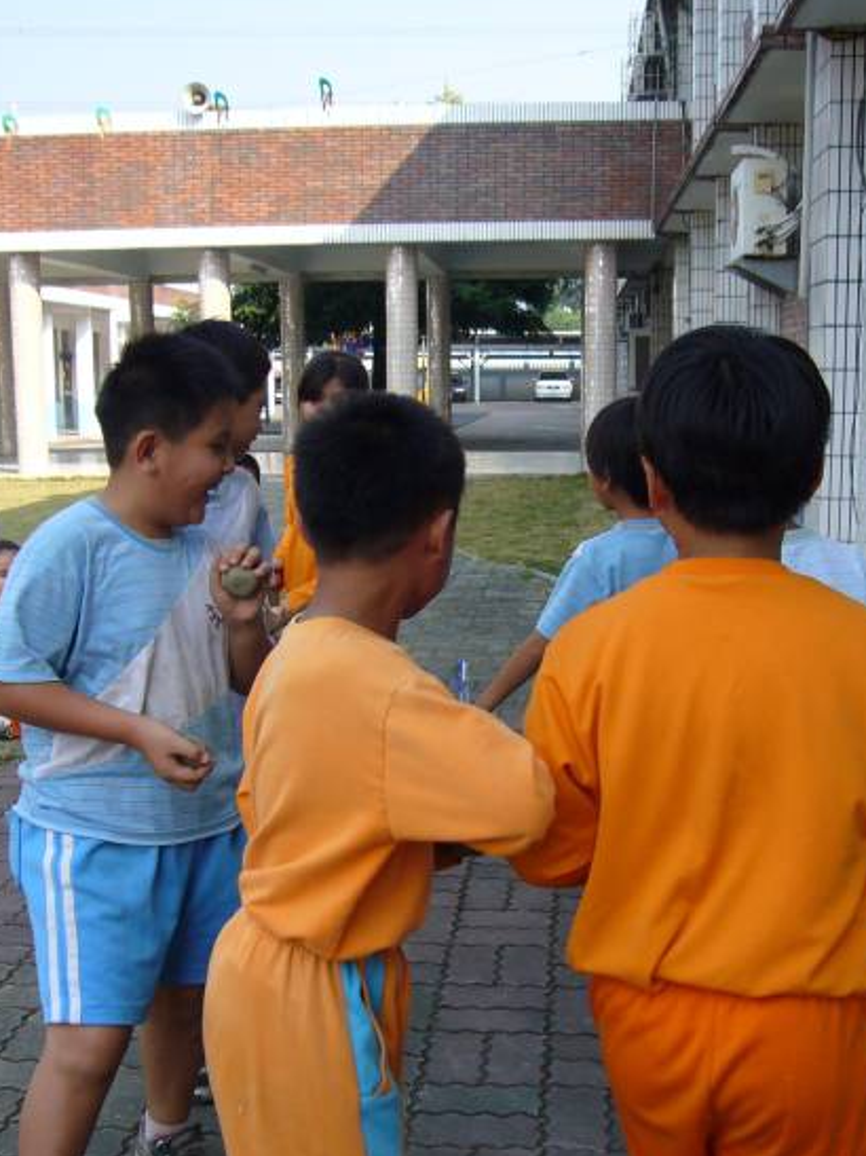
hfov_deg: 32.2
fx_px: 1502
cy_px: 617
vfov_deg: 42.1
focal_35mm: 45
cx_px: 460
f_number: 2.9
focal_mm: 4.9
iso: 100
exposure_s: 1/500
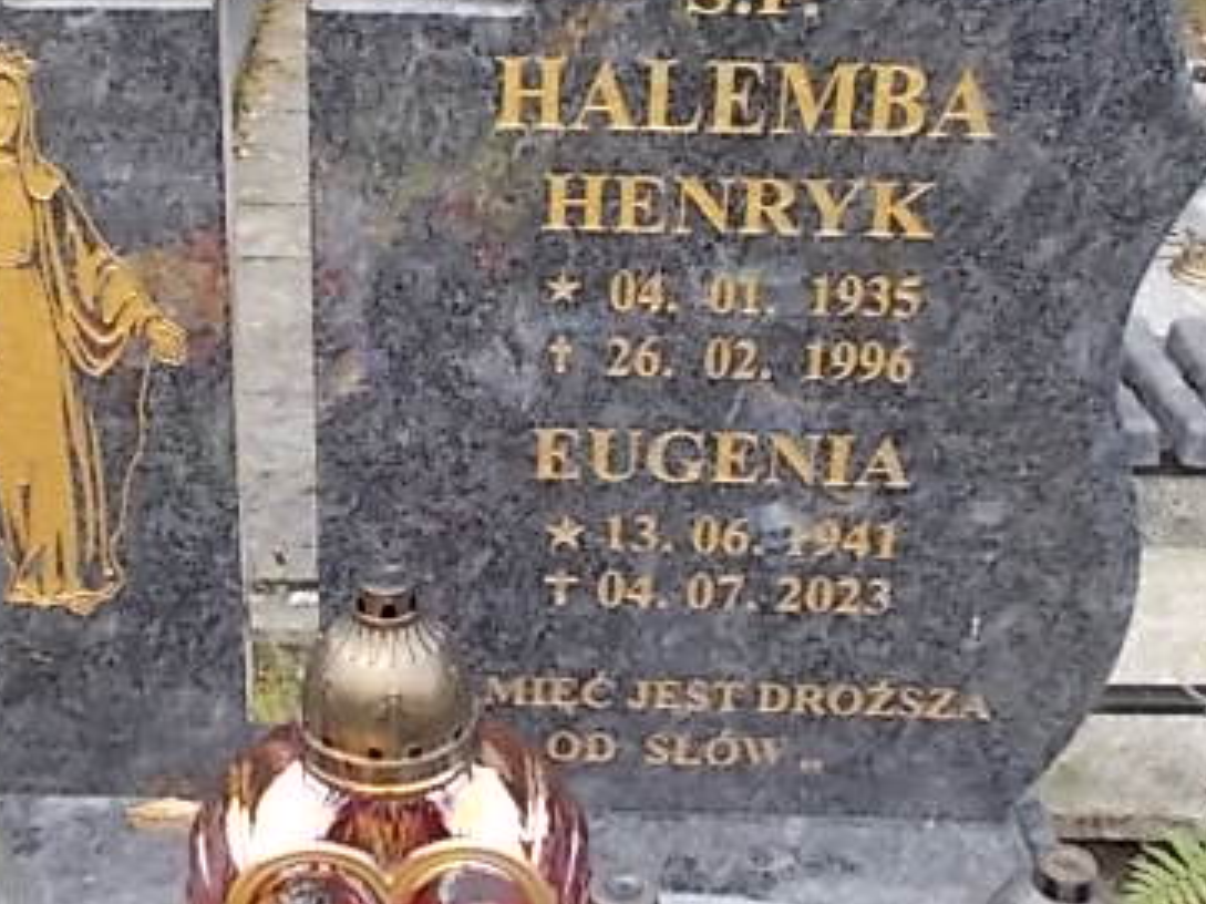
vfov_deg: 24.3
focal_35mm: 60
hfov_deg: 32.0
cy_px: 296
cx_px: 429
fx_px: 2090
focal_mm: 6
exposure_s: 1/80
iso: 80
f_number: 3.6
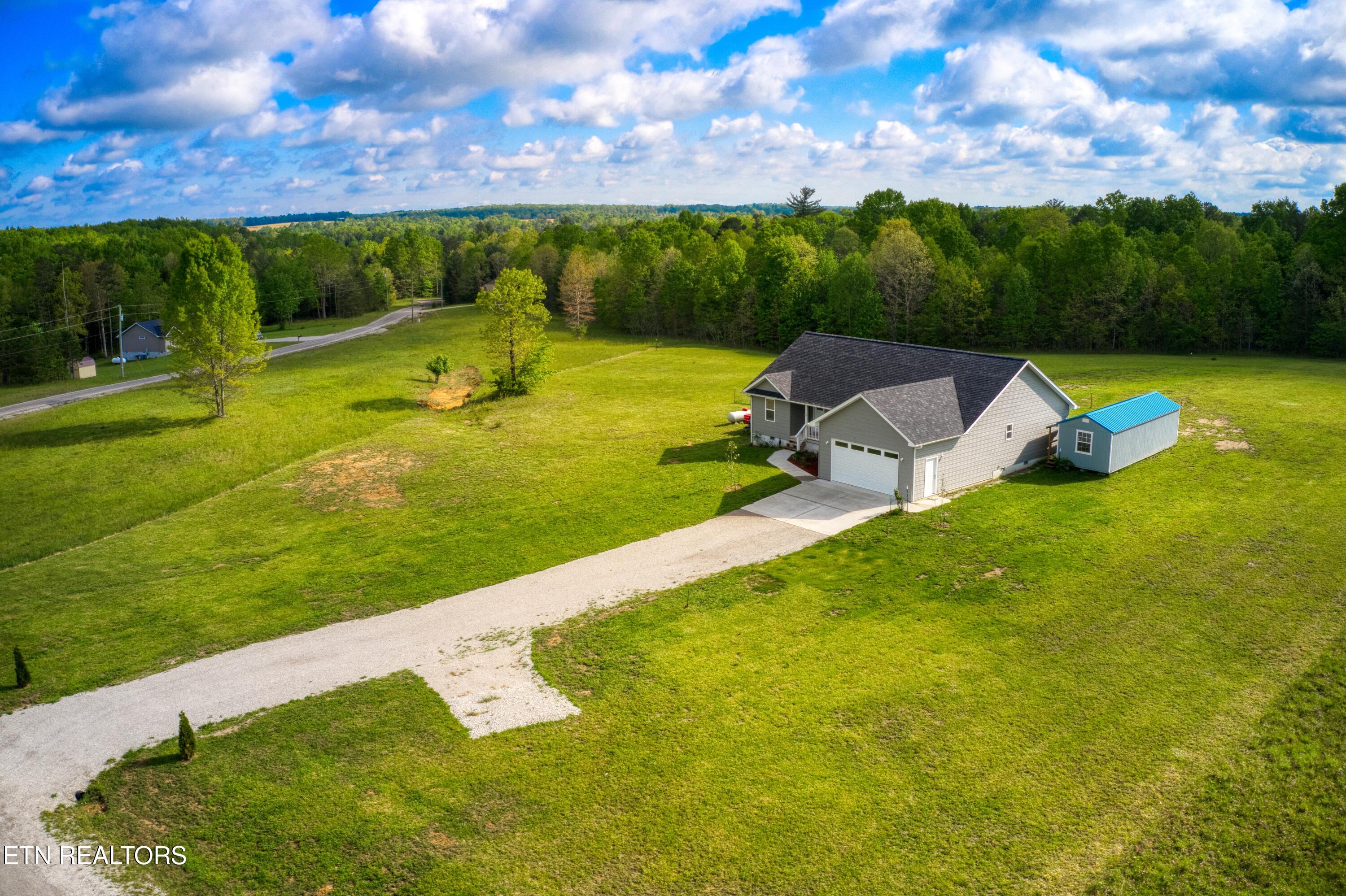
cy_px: 448
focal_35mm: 28
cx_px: 673
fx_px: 1046
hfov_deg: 65.5
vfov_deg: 46.4
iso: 400
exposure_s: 1/60
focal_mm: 10.26
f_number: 7.1
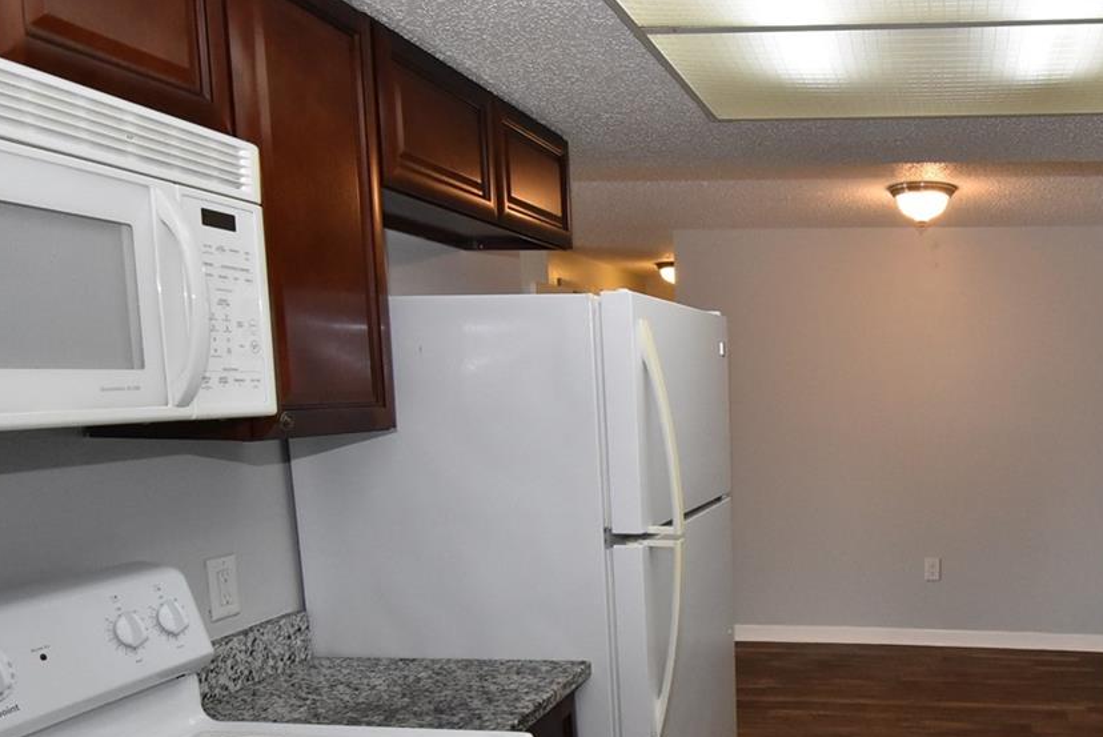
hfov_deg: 59.3
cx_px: 861
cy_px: 538
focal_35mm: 29
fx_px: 889
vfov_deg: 43.8
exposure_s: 1/100
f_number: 8
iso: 1600
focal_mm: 10
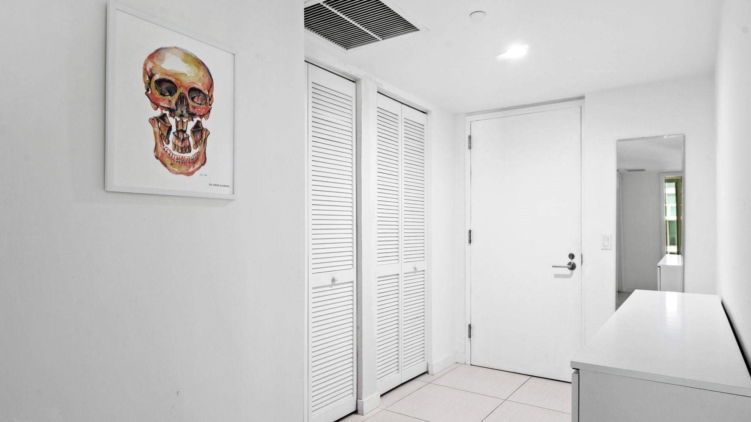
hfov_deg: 78.7
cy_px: 238
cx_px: 389
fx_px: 458
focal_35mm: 23
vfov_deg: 49.4
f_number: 8
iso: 200
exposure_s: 1/4
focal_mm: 19
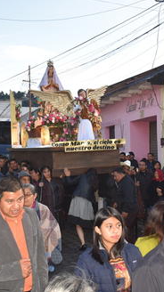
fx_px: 502
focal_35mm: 65
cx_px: 82
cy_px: 147
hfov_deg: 18.6
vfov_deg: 32.5
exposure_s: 1/100
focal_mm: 27
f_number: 4
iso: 400
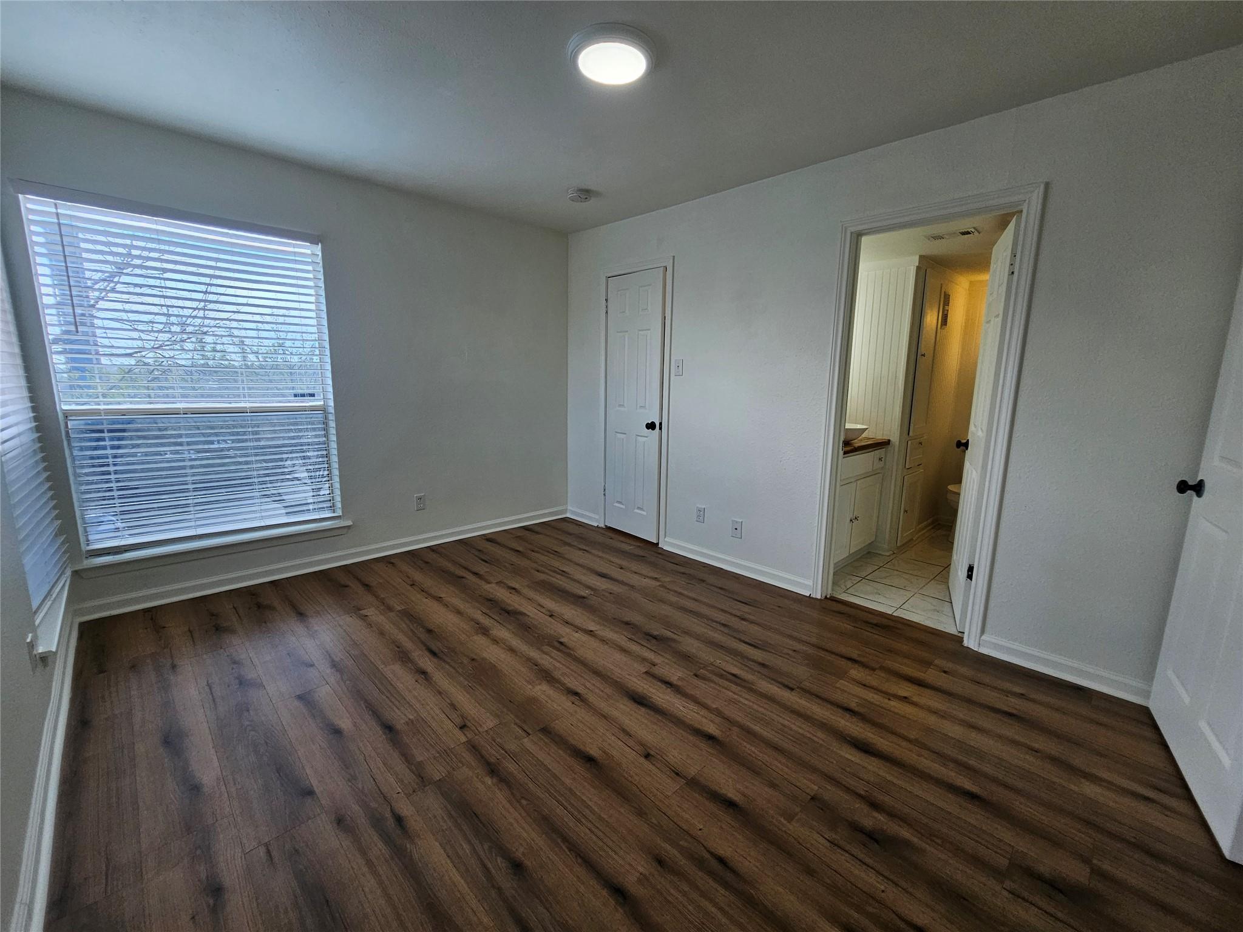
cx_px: 622
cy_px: 466
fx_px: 467
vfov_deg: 89.9
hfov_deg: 106.2
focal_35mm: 13
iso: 100
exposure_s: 1/207
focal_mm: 2.2
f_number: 2.2
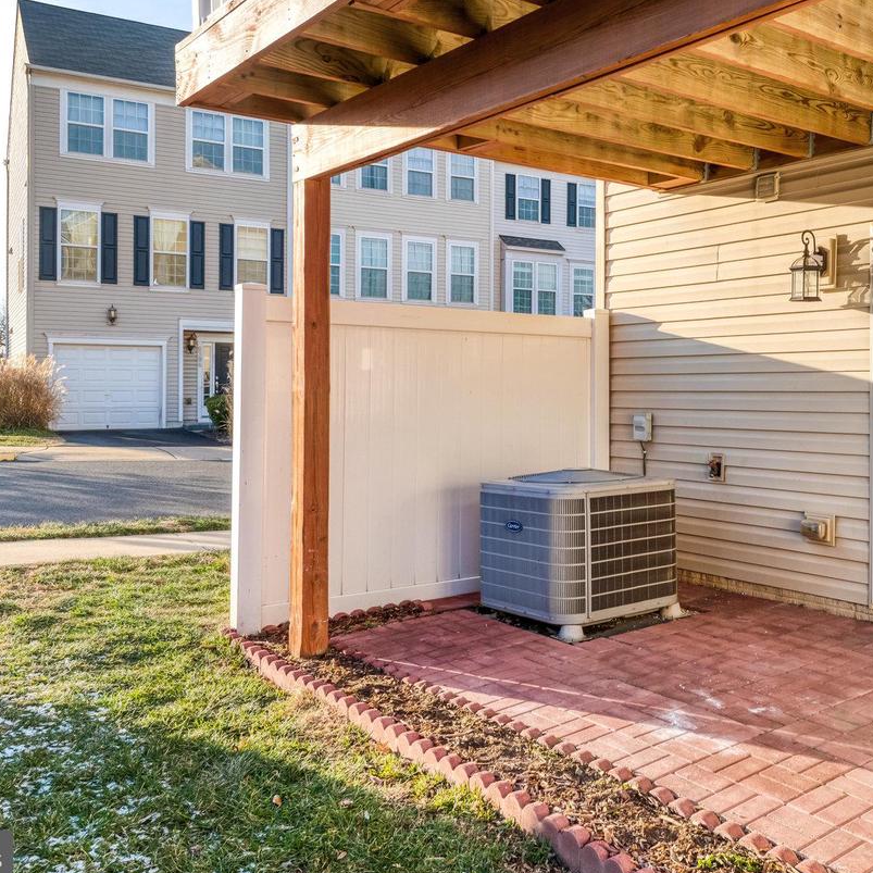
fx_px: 913
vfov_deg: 50.9
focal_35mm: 32
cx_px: 626
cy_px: 364
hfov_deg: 49.6
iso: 400
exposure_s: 1/500
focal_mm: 21
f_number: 8
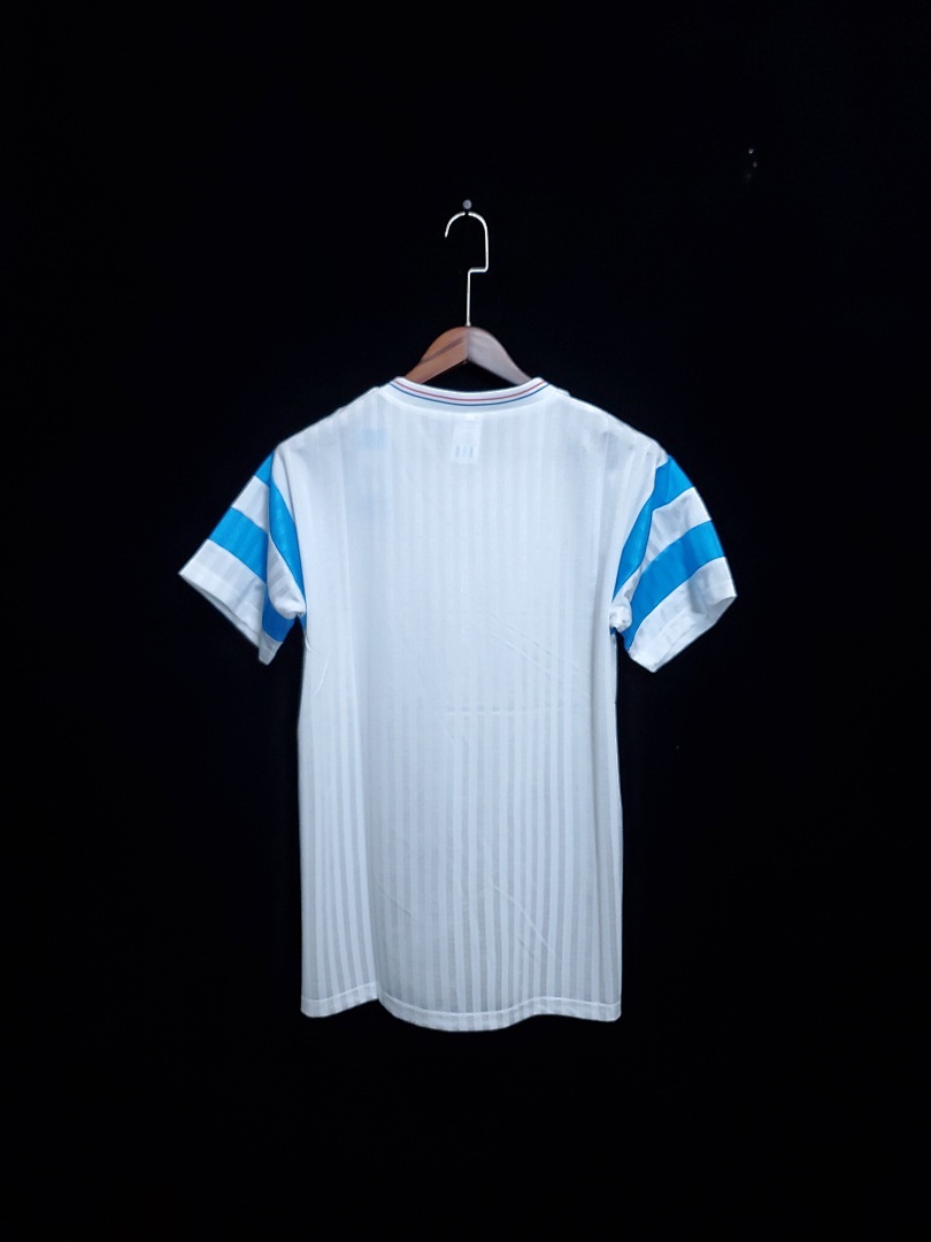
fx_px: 932
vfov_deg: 67.3
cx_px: 466
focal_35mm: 26
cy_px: 621
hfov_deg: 53.1
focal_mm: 4.3
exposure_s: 1/30
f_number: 1.5
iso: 200
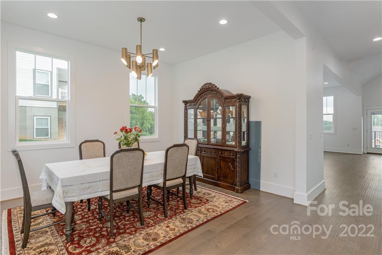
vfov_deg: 64.6
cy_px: 128
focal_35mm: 19
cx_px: 191
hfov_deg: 86.9
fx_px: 202
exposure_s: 1/50
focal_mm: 19
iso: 320
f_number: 7.1
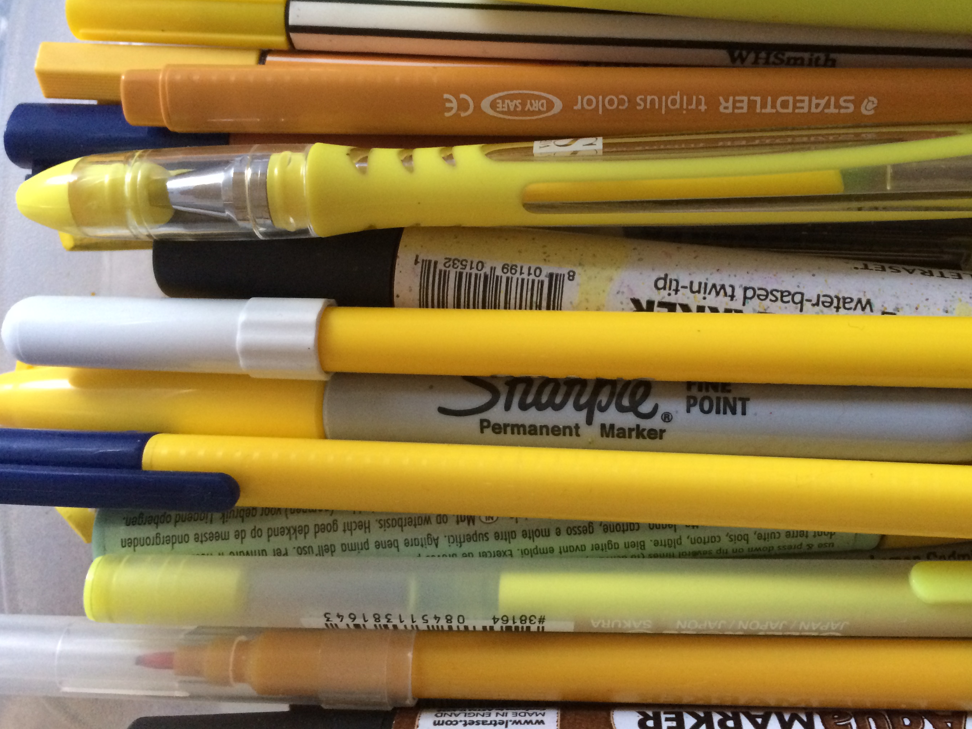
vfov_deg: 40.5
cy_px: 290
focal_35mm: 35
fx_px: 983
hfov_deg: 52.3
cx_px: 584
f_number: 2.2
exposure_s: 1/20
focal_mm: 4.15
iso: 250
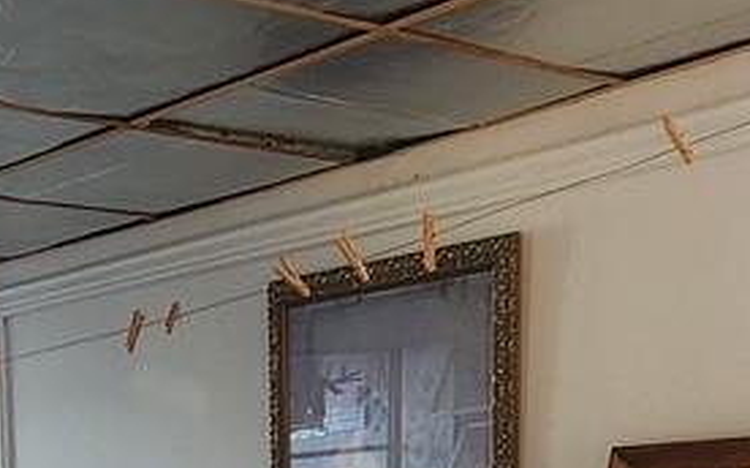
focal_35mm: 80
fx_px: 1634
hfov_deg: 25.0
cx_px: 62
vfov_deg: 13.7
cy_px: 958
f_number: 2.2
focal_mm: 2.2
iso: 64
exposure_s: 1/60
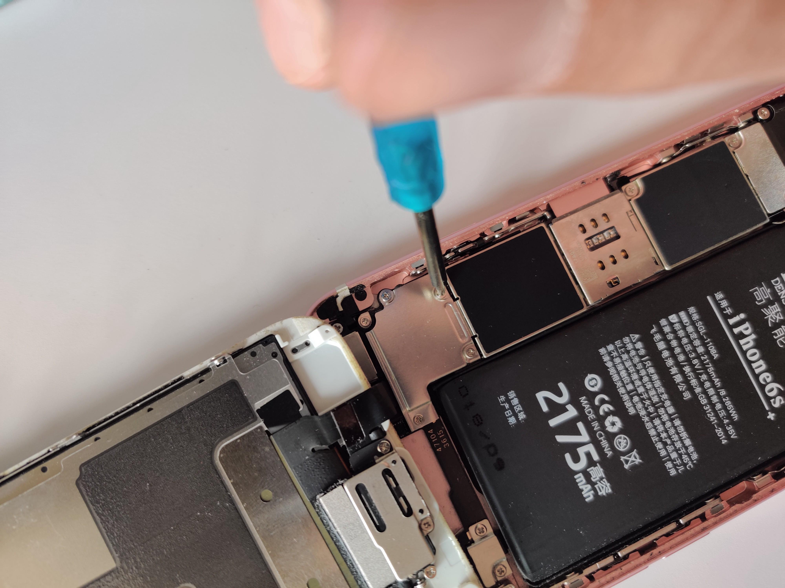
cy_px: 294
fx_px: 612
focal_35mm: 27
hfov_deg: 65.3
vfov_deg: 51.4
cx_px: 392
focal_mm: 4.75
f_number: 1.65
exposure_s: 1/50
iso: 320
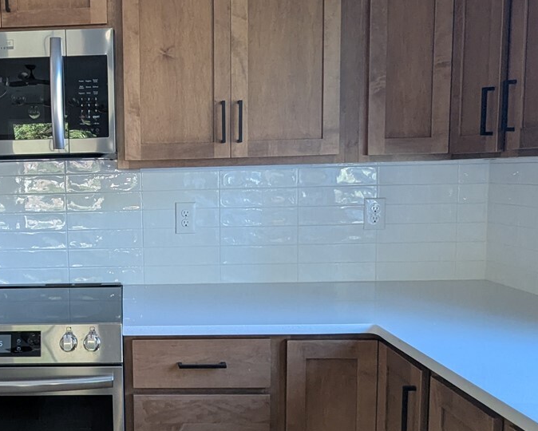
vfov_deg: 40.1
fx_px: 589
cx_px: 91
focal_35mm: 37
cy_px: 229
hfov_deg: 45.9
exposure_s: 1/83
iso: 224
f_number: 2.2
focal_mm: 2.35
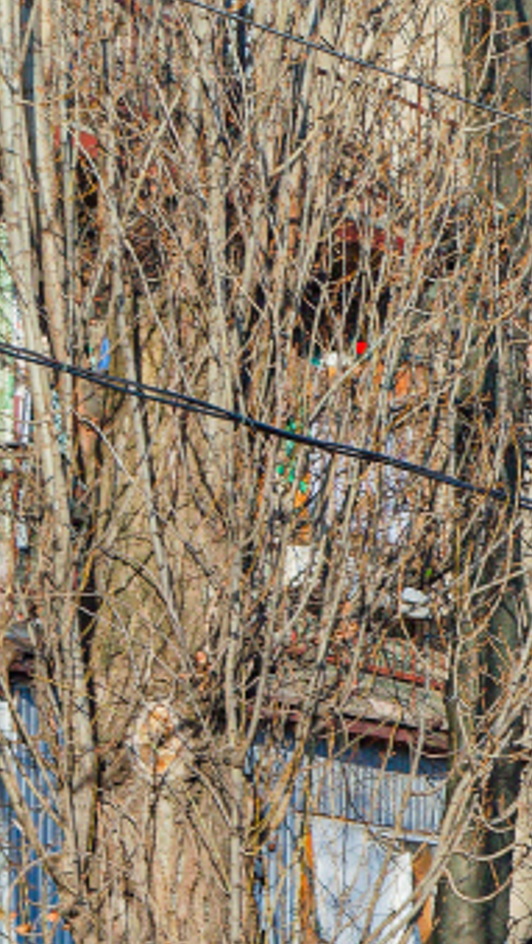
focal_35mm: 289
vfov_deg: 7.4
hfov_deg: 4.1
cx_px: 1404
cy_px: 1005
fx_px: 7239
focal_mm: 48
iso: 100
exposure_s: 1/250
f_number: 6.3
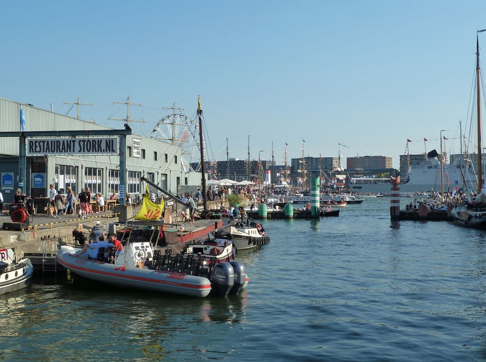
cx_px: 243
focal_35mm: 42
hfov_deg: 44.9
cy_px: 181
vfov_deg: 34.2
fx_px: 588
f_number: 4.5
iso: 125
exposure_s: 1/400
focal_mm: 6.9
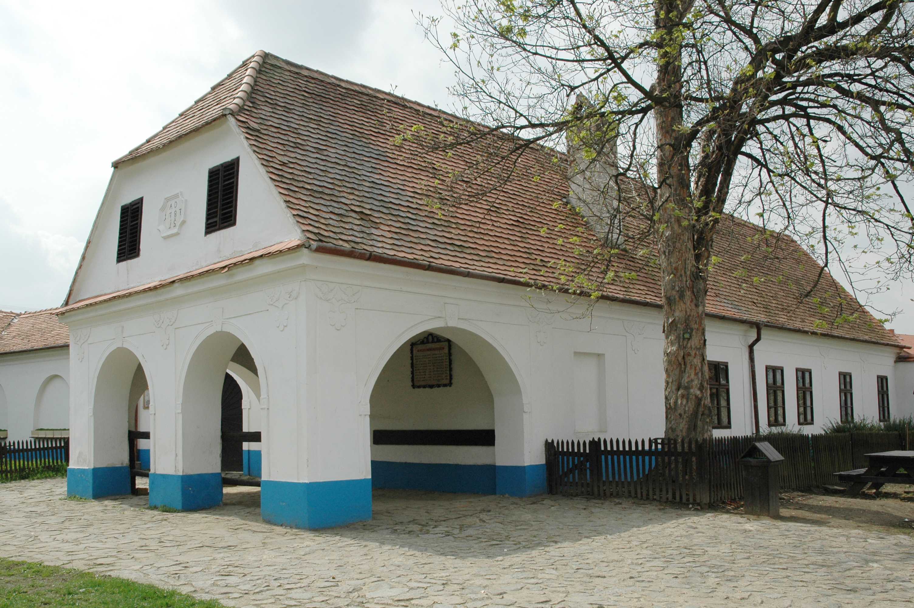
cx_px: 457
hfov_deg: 57.3
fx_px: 837
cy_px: 304
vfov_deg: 39.9
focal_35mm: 33
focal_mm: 22
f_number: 11
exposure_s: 1/500
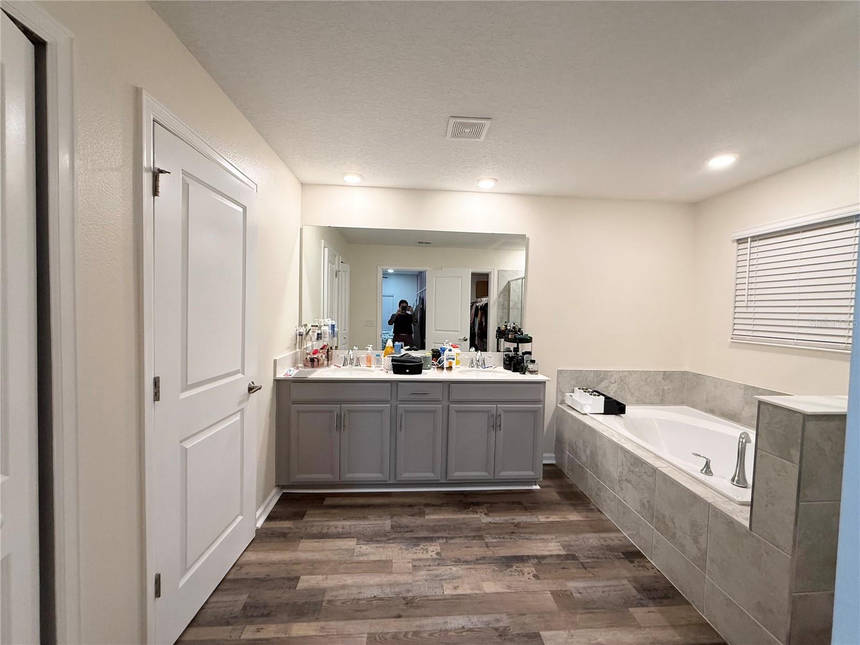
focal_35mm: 14
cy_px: 322
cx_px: 430
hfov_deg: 102.1
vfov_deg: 85.7
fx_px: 348
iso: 250
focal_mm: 2.22
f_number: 2.2
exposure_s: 1/120
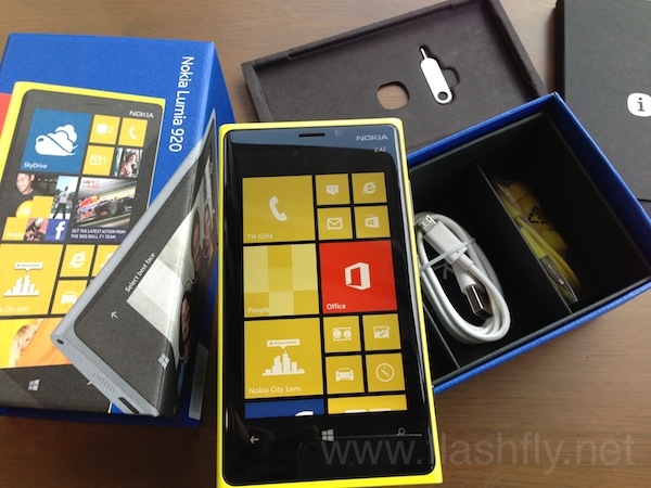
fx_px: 621
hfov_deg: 55.4
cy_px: 244
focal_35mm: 33
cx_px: 326
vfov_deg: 42.9
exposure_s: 1/60
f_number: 2.4
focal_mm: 4.13
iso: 64
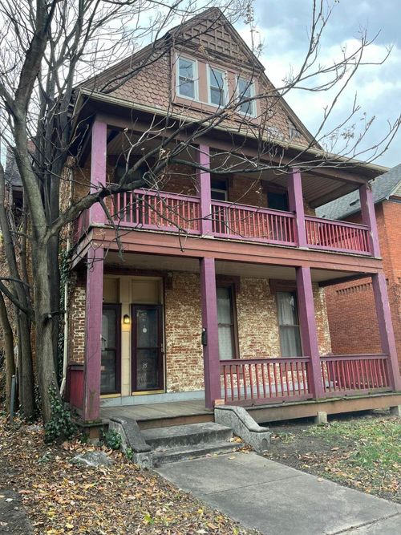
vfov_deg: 67.3
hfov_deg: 53.0
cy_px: 268
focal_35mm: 26
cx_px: 200
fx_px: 402
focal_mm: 5.1
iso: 50
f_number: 1.6
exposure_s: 1/164
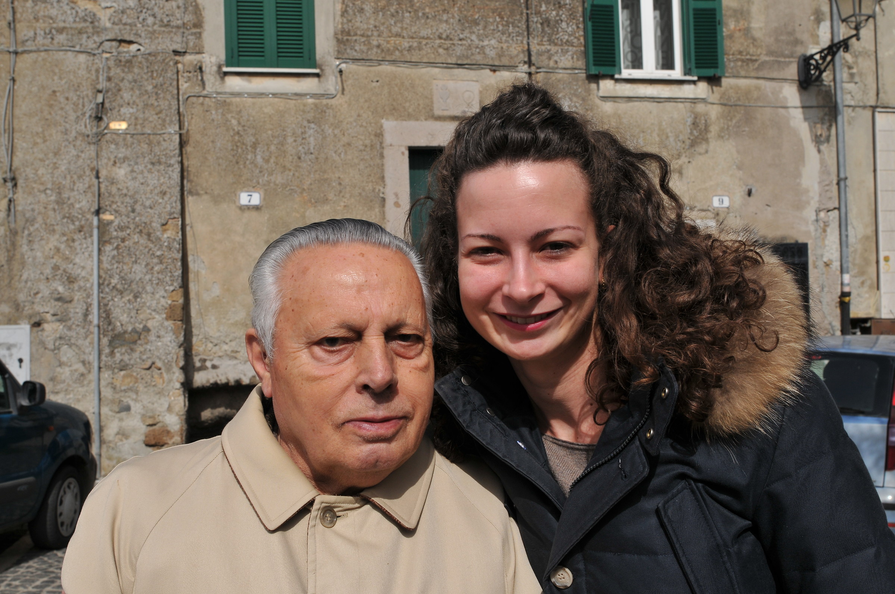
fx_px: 894
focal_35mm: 36
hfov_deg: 53.2
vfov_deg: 36.8
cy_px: 297
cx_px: 448
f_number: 9
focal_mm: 24
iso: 200
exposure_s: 1/500
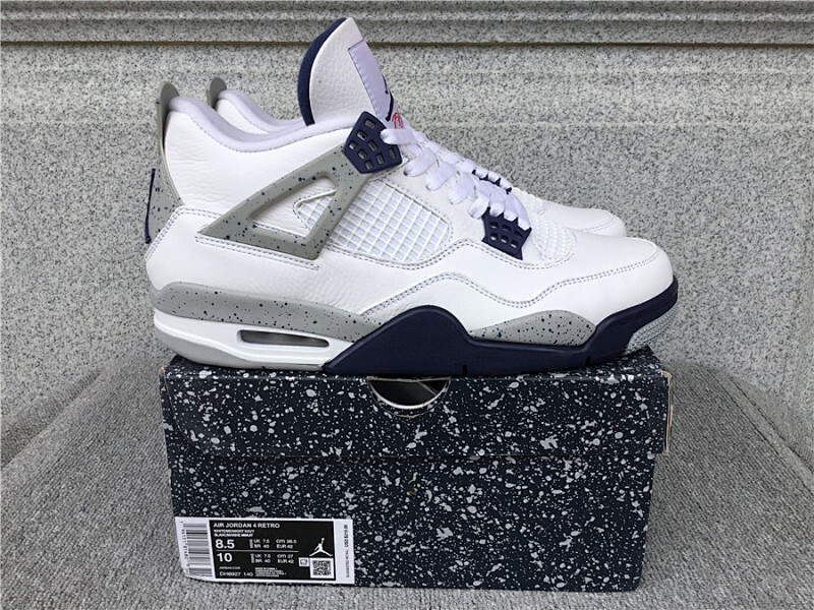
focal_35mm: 31
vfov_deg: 45.4
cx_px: 407
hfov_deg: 58.4
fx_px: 729
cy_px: 305
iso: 25
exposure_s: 1/374
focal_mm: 3.3
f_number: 2.4
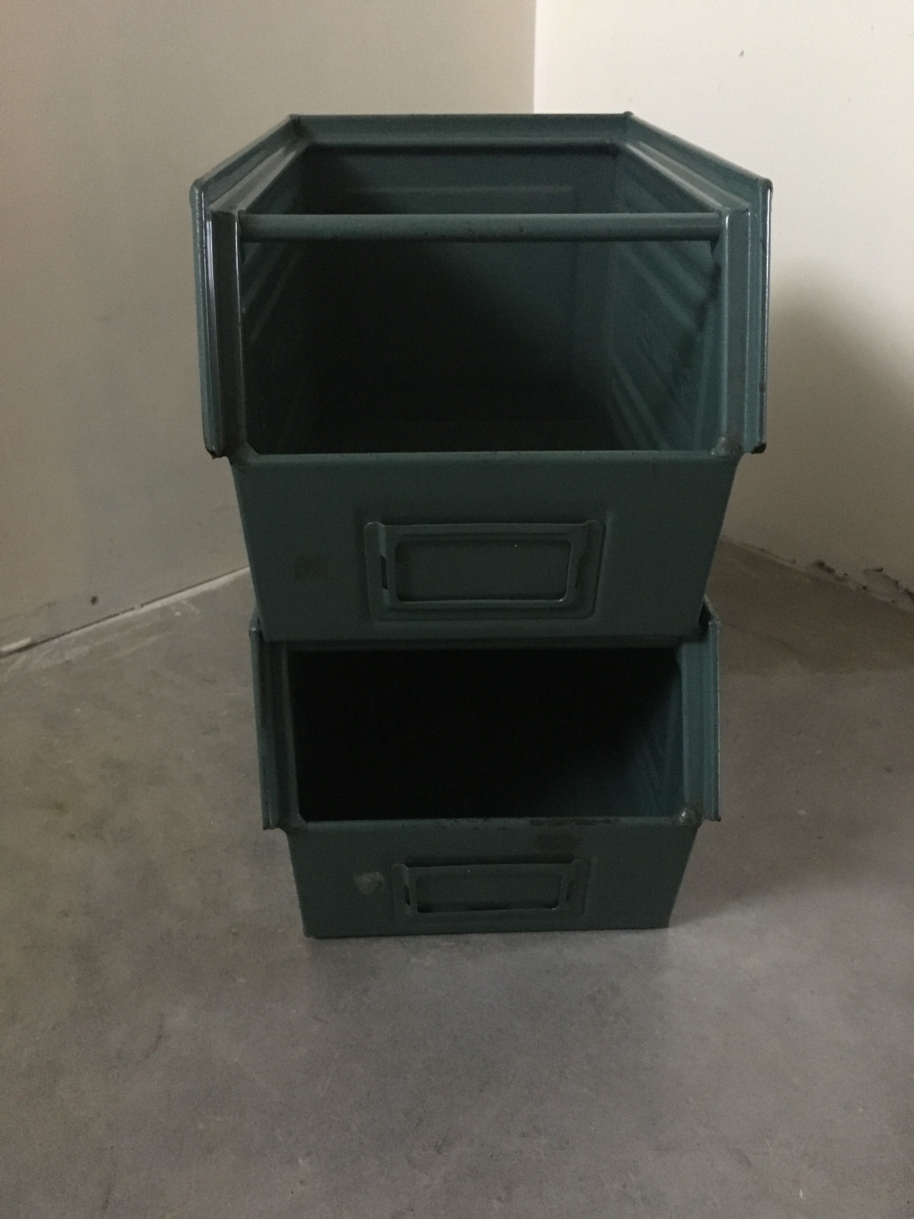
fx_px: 1021
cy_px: 610
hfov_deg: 48.2
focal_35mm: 29
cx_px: 457
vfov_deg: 61.7
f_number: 2.2
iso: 800
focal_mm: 4.15
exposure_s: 1/17
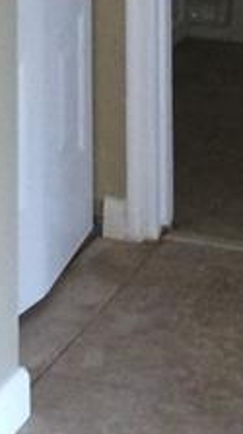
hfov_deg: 6.8
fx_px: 2021
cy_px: -321
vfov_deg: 11.4
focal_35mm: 176
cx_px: -37
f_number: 2.2
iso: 200
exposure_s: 1/20
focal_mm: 4.12
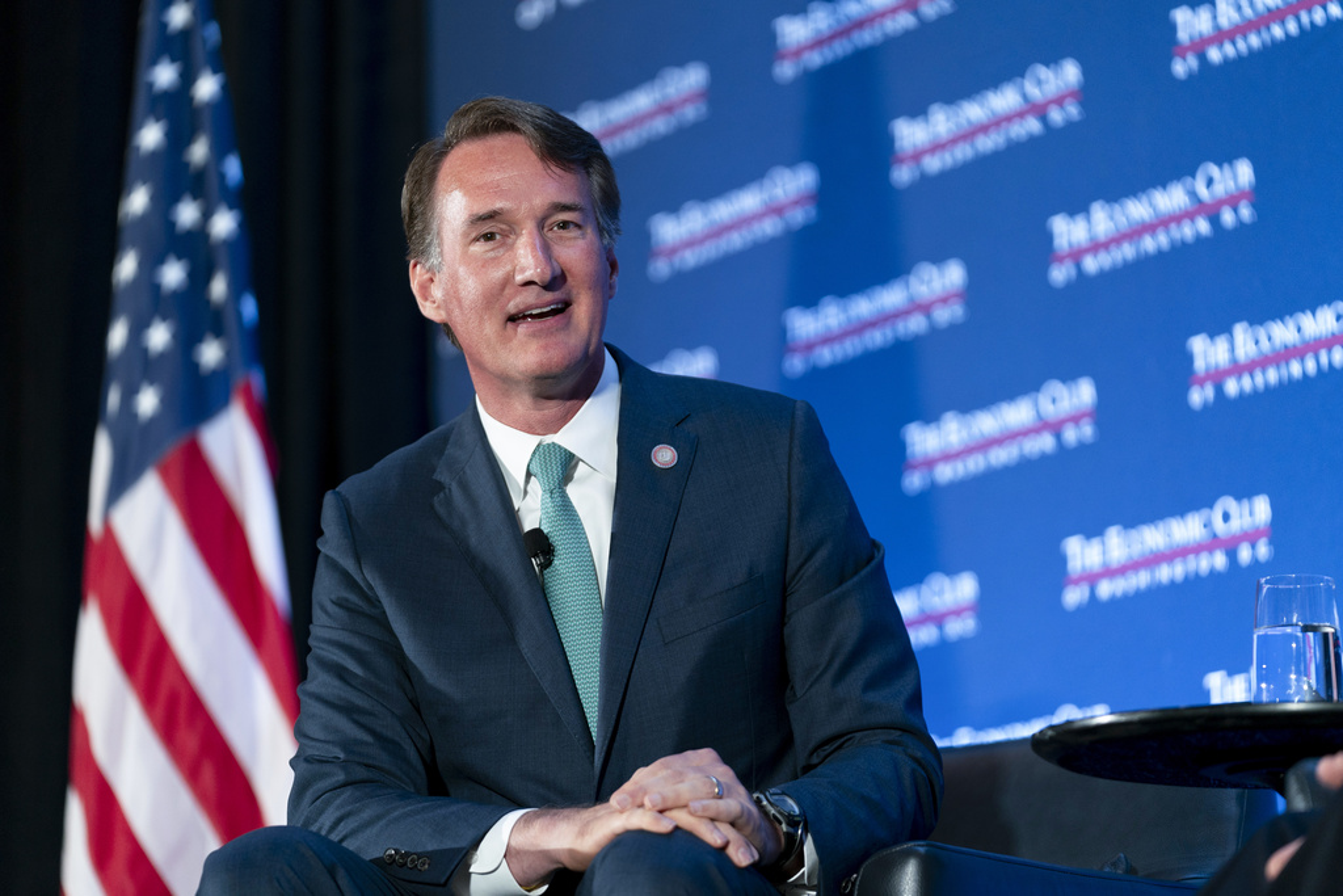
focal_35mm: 136
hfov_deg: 15.1
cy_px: 448
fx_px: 5074
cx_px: 672
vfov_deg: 10.1
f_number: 2.8
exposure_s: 1/200
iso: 800
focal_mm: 136
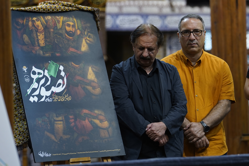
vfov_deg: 6.8
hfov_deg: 10.2
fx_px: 1391
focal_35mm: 201
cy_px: 83
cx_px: 124
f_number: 3.2
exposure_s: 1/100
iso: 1000
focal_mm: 134
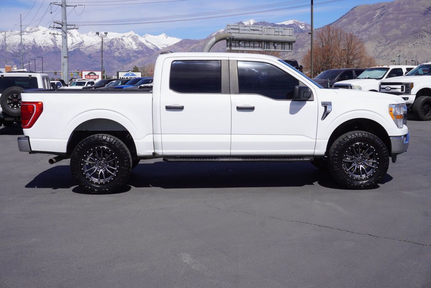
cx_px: 216
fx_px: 557
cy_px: 144
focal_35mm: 46
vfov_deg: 29.0
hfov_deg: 42.3
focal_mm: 31
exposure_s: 1/250
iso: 100
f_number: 11
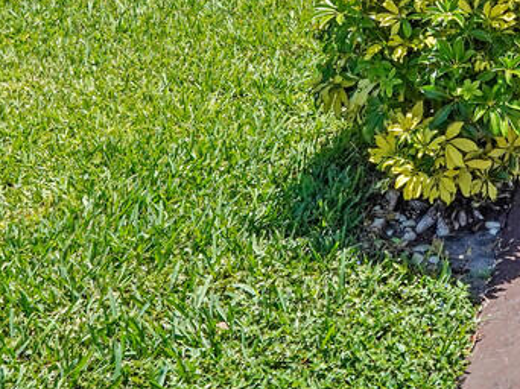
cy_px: -325
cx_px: 775
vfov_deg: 16.7
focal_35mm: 72
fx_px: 1081
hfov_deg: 22.4
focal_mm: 16
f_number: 8
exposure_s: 1/1250
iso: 800
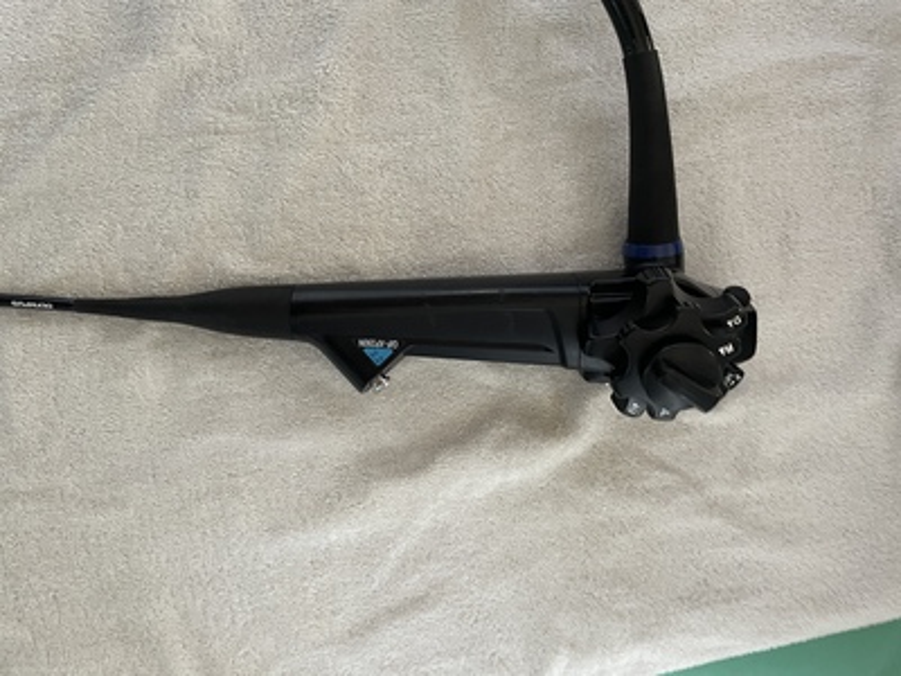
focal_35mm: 26
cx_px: 450
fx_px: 677
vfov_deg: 53.1
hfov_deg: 67.3
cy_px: 338
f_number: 1.6
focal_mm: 4.2
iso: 200
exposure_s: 1/50
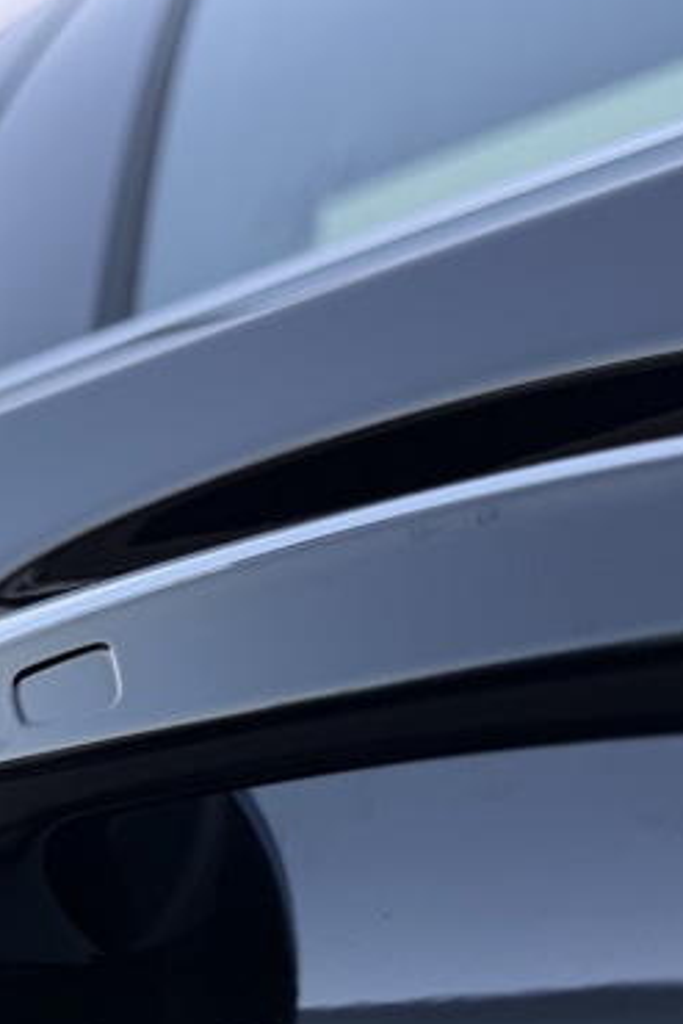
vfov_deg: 36.0
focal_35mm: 54
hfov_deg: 24.2
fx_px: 1535
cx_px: 39
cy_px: 764
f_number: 1.78
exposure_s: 1/241
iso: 64
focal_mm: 6.76
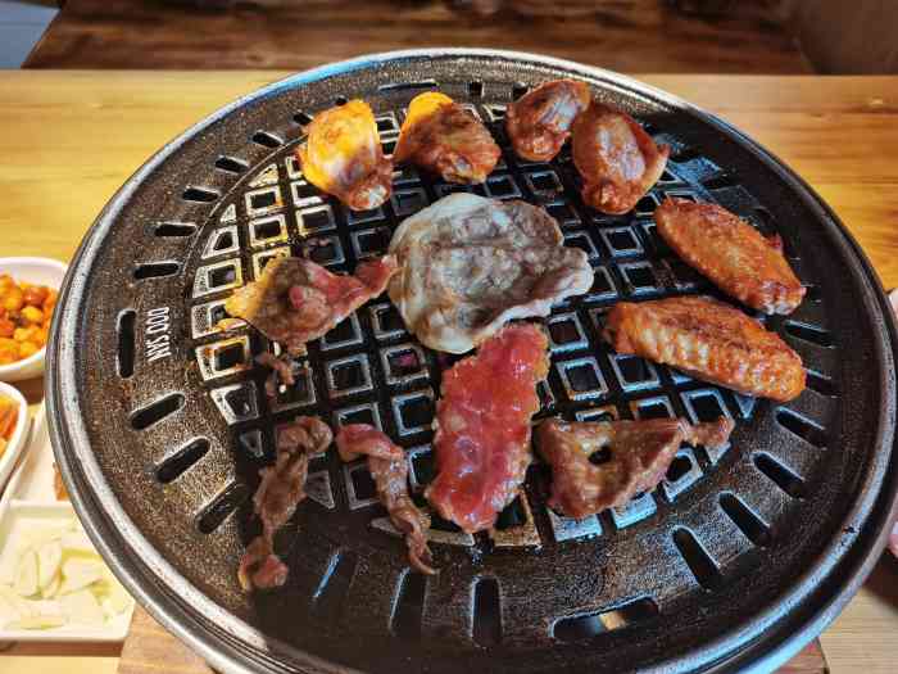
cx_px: 449
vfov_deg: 53.1
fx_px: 674
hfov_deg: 67.3
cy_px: 337
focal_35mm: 26
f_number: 1.8
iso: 320
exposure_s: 1/100
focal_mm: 5.58
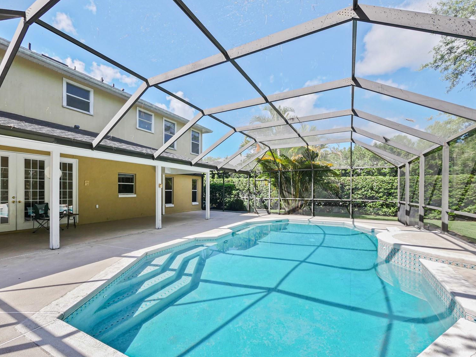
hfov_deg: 98.1
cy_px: 186
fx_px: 206
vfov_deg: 81.7
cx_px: 228
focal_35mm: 15
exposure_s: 1/250
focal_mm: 7
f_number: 5.6
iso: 200
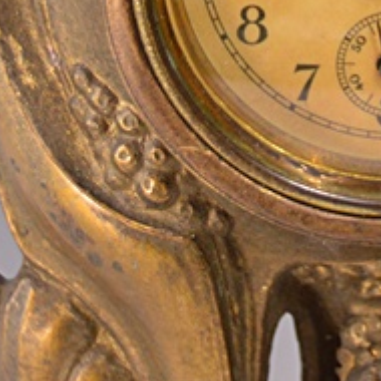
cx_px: 487
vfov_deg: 6.4
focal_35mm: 268
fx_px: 3337
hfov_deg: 6.5
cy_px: -276
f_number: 5
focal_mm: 40
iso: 640
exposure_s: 1/60
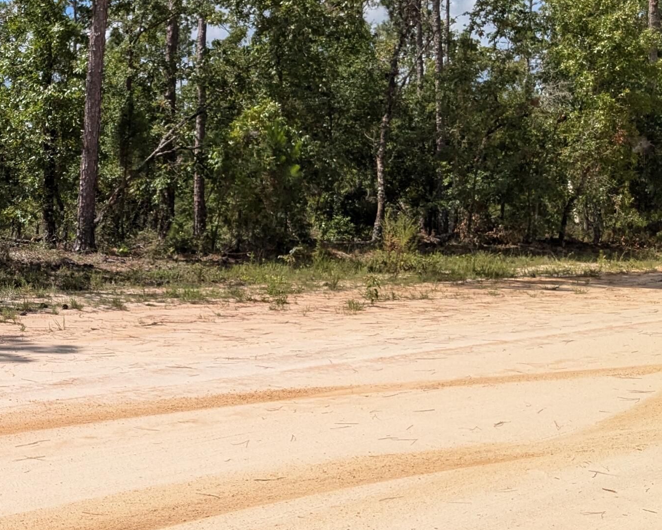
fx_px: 1156
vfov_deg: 25.8
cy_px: 237
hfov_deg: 28.8
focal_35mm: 59
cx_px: -75
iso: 80
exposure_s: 1/5848
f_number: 1.73
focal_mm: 4.38
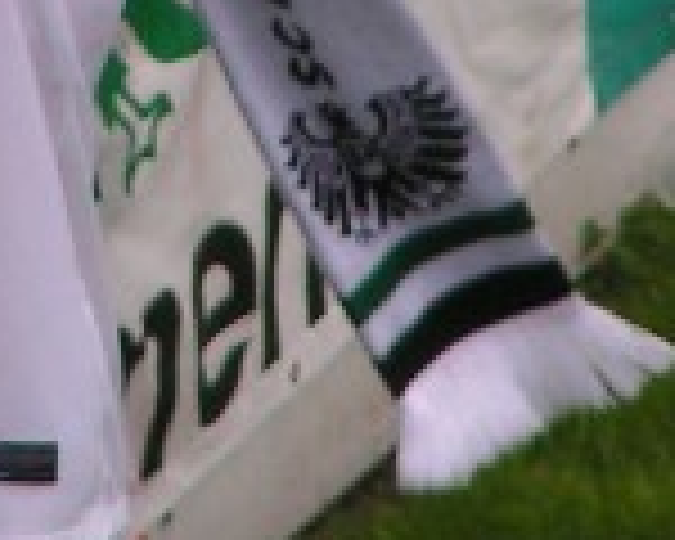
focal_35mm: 1979
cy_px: -315
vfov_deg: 0.8
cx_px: -27
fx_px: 39535
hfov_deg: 1.0
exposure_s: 1/400
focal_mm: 58
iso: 50
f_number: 3.5
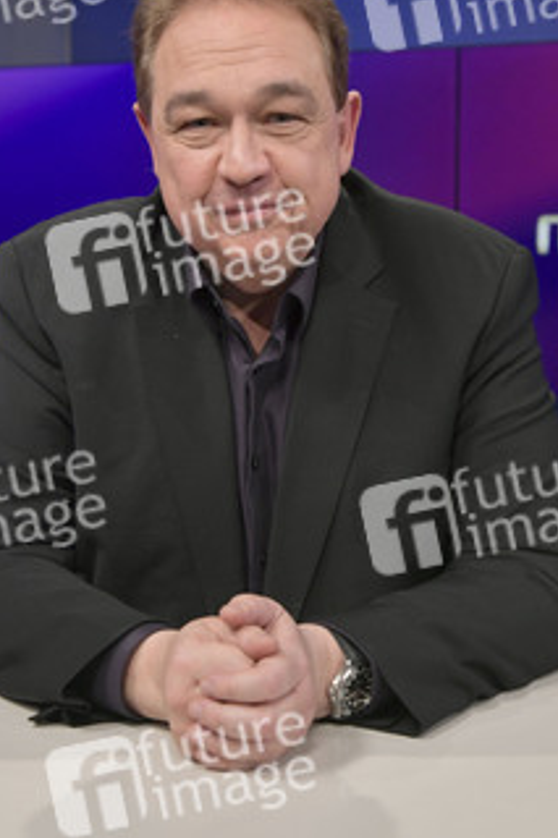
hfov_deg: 24.6
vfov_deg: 36.2
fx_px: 1280
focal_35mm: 55
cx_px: 257
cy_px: 382
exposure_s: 1/200
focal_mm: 44
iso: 1600
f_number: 5.6
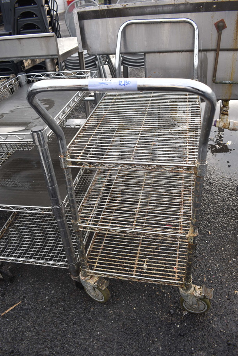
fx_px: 297
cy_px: 178
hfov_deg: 43.7
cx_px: 119
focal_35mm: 30
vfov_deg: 61.9
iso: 220
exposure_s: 1/125
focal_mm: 20
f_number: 5.6
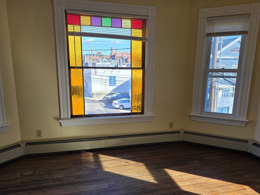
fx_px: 225
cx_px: 134
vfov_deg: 46.4
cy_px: 122
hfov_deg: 60.0
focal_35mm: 30
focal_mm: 6.3
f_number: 1.7
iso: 32
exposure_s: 1/359
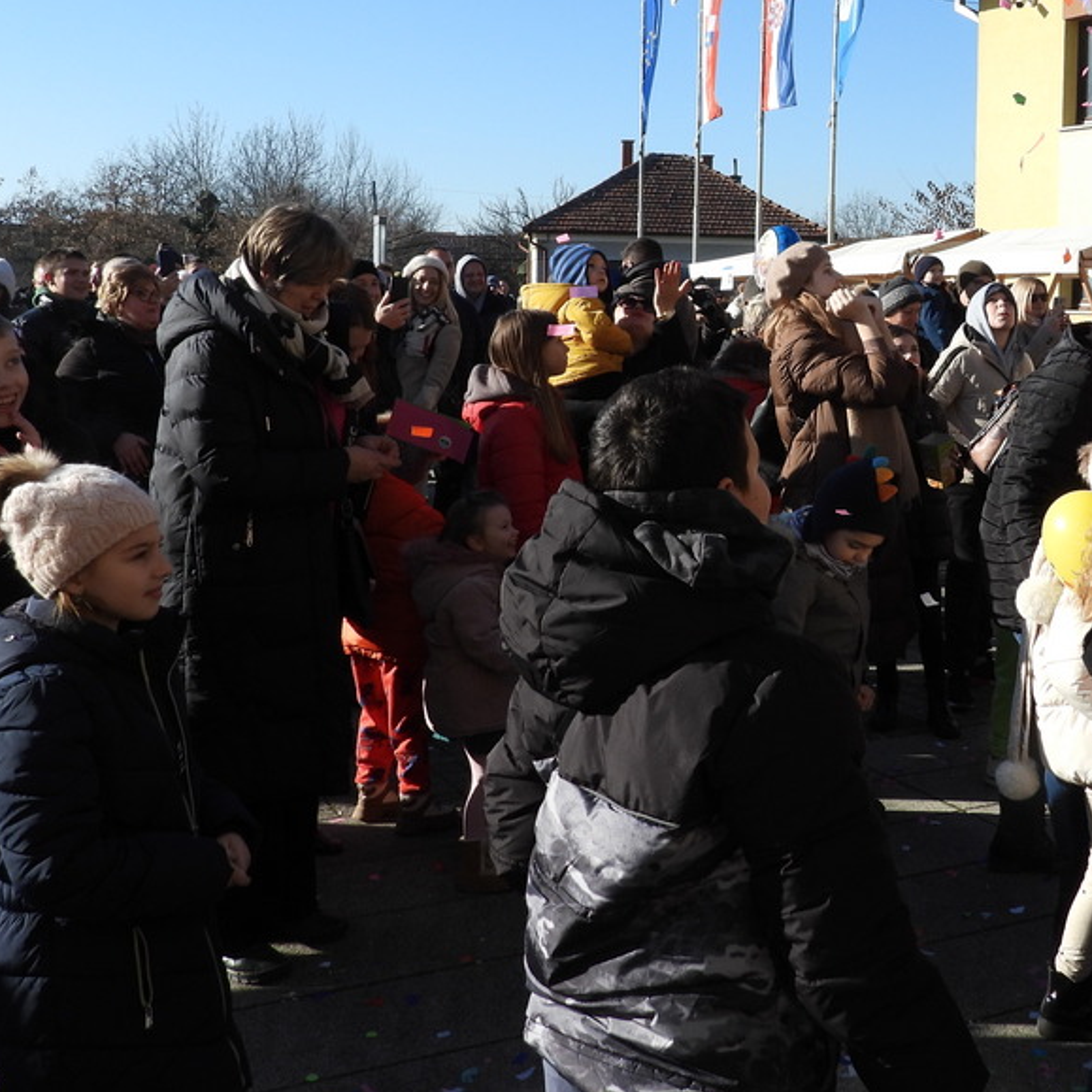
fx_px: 1570
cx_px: 760
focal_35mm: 44
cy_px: 377
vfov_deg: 38.0
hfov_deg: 37.8
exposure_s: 1/1250
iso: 100
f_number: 2.8
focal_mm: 4.3
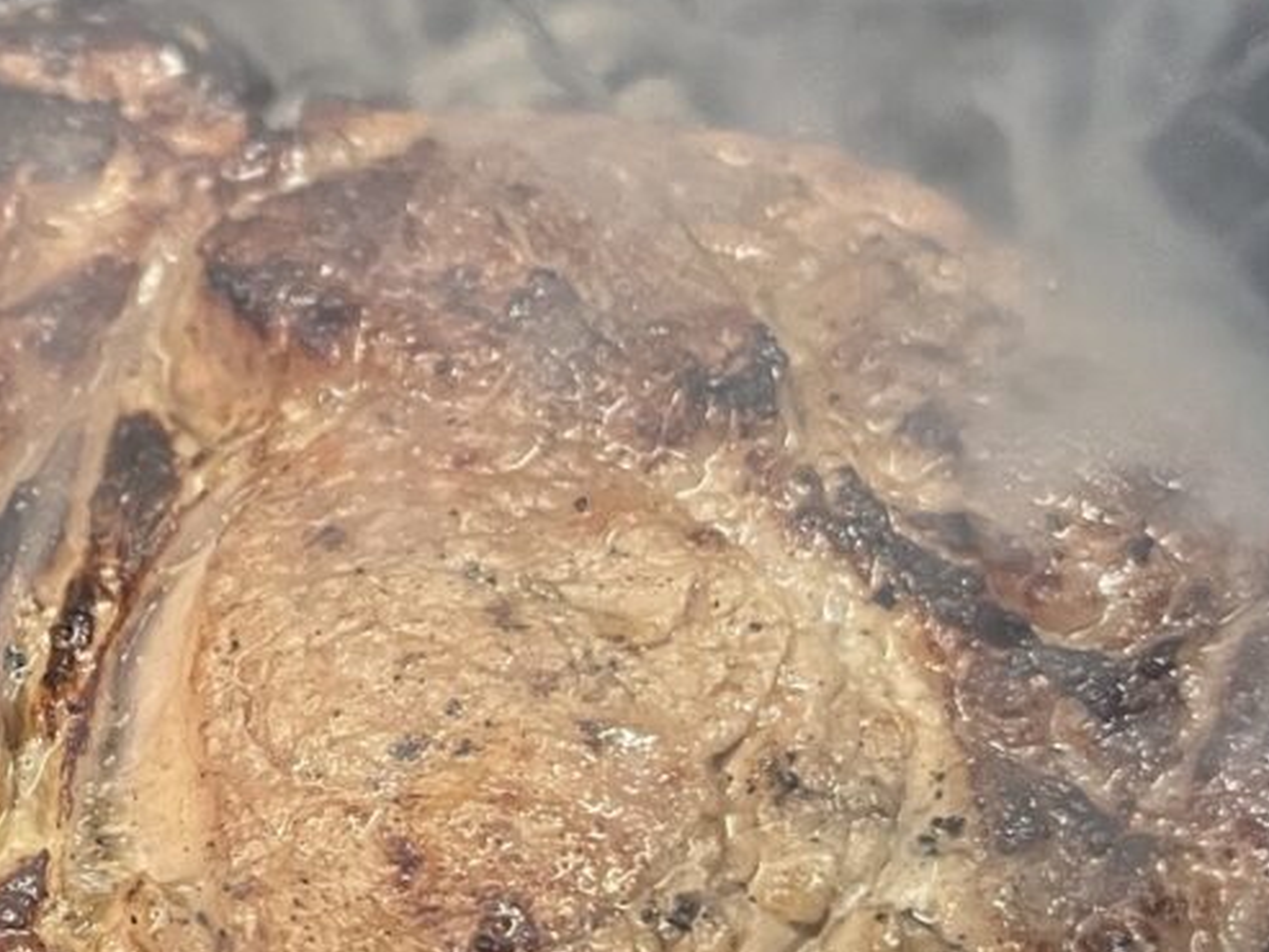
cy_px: 759
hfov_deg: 26.0
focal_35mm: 72
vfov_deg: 20.2
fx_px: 2640
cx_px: 84
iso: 500
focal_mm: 5.1
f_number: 1.6
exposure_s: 1/60
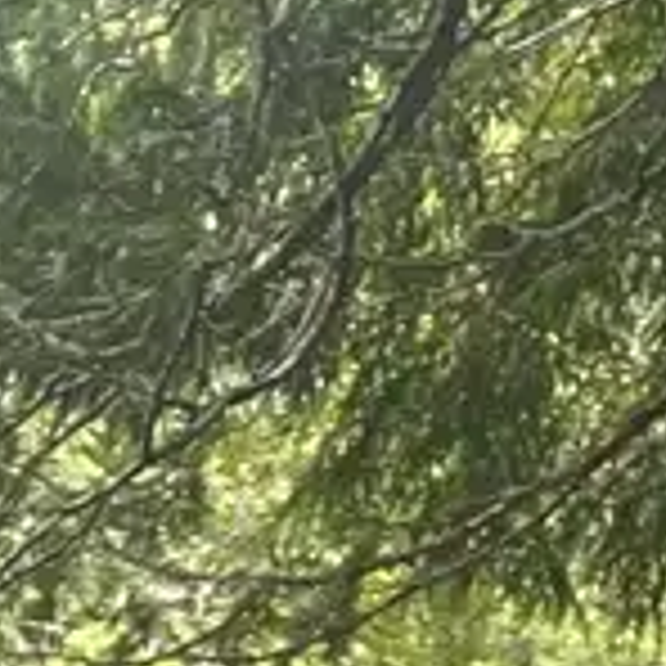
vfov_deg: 8.6
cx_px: 538
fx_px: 3613
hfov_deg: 10.5
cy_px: 2038
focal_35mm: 166
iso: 100
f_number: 2.2
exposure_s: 1/86
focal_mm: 2.71
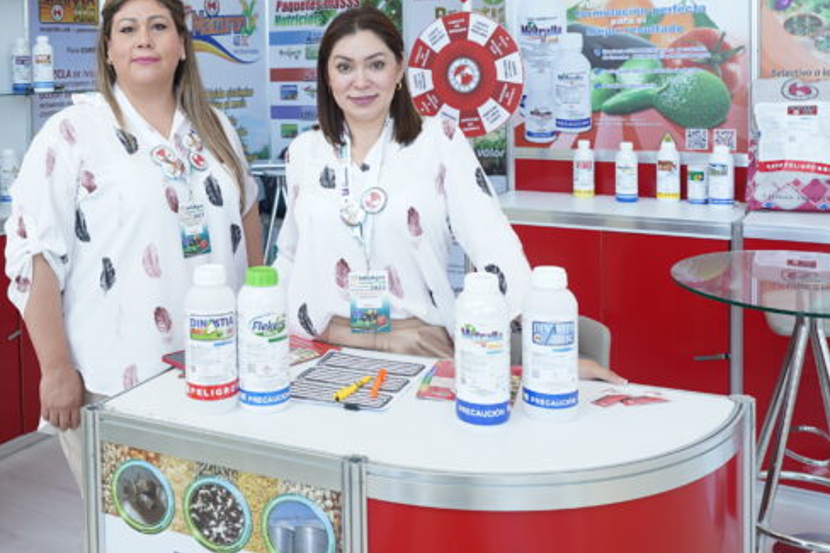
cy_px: 113
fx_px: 968
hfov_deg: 45.9
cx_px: 296
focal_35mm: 42
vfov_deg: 31.1
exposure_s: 1/80
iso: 200
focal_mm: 20
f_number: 4
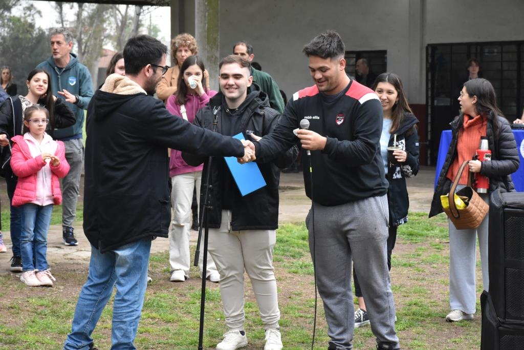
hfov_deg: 19.5
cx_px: 262
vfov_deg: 13.0
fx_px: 1528
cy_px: 175
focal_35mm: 105
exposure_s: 1/320
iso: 2000
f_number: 9
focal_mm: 70
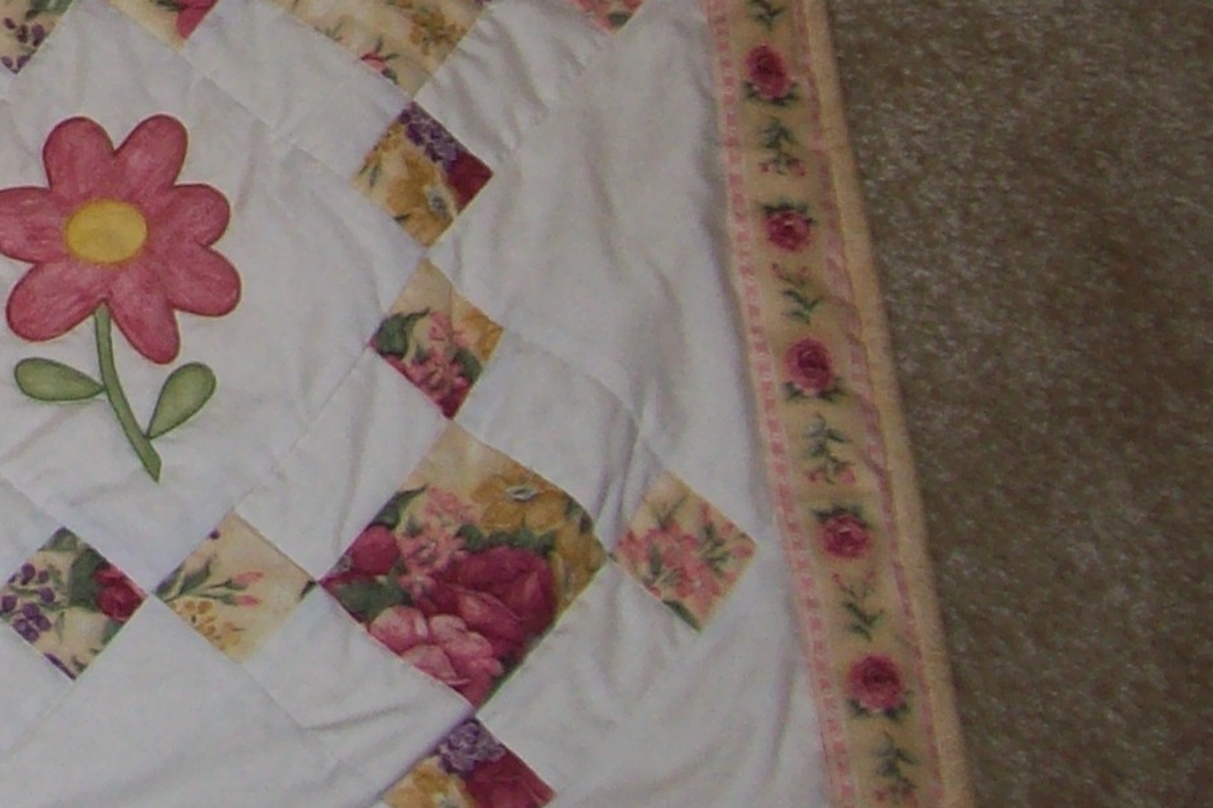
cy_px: -317
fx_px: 3941
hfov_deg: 16.0
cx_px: -601
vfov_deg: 11.3
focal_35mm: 117
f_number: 2.7
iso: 80
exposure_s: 1/64
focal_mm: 6
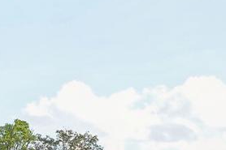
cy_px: 158
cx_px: 85
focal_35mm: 86
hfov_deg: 23.7
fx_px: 537
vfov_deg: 15.6
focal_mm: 16.5
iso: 800
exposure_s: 1/320
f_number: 9
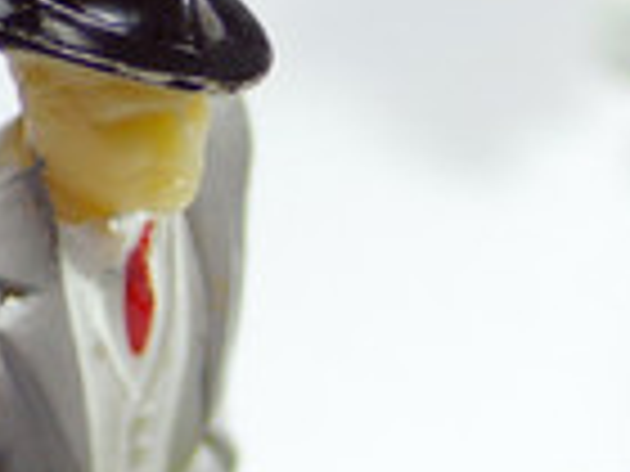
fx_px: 19182
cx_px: 1634
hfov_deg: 1.9
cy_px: 438
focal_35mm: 1054
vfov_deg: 1.4
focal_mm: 100
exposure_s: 1/125
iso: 500
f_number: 4
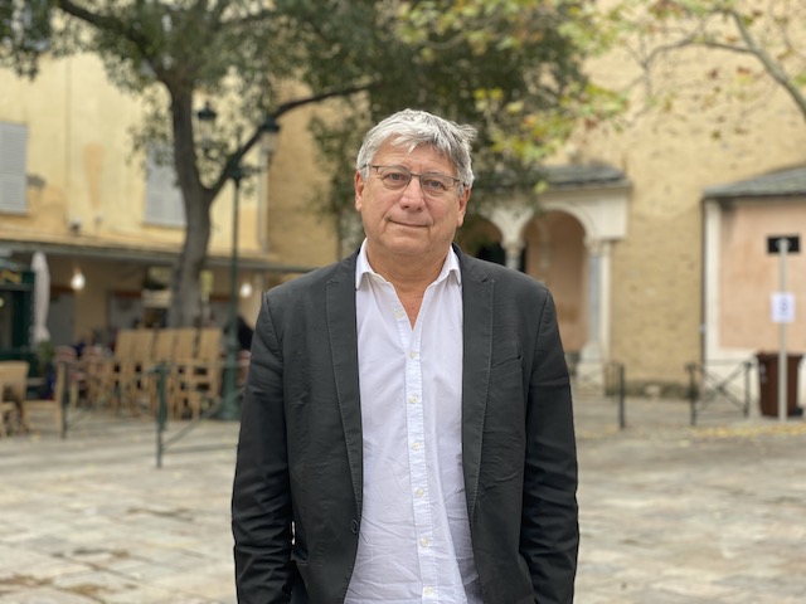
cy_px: 302
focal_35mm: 52
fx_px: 1211
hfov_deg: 36.8
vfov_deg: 28.0
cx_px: 403
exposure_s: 1/122
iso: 40
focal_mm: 6
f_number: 2
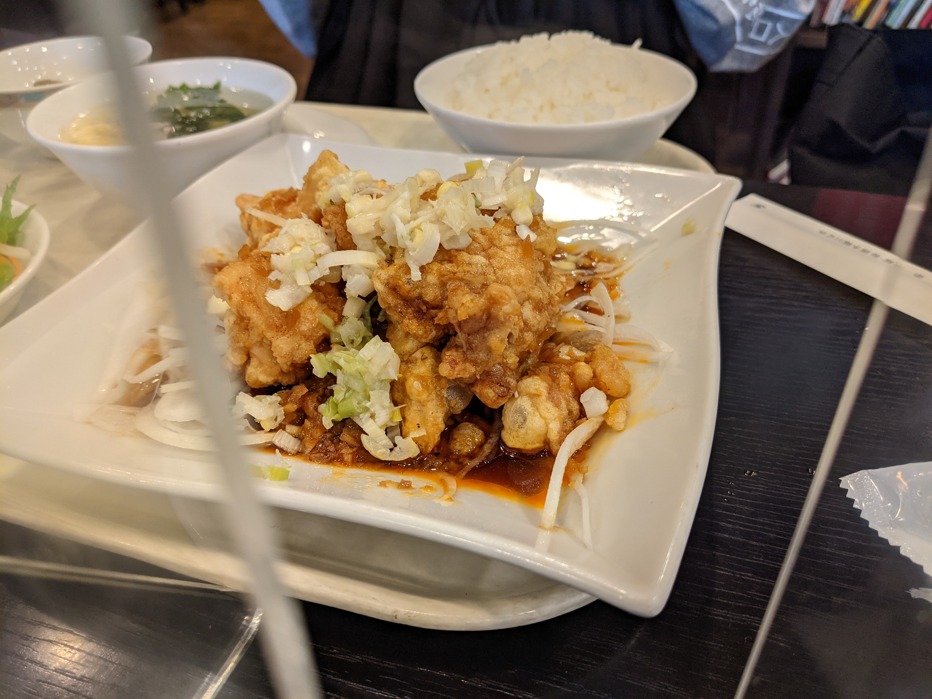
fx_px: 727
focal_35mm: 27
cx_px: 466
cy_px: 350
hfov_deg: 65.3
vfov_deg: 51.4
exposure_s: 1/25
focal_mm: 4.38
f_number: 1.73
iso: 85
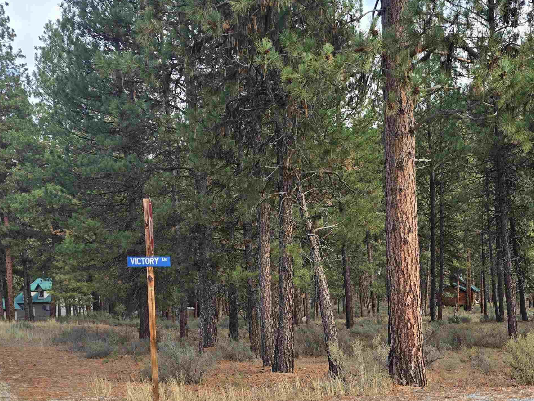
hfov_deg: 48.6
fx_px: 571
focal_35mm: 37
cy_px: 320
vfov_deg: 37.3
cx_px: 386
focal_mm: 6.3
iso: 16
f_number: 1.7
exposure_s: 1/180
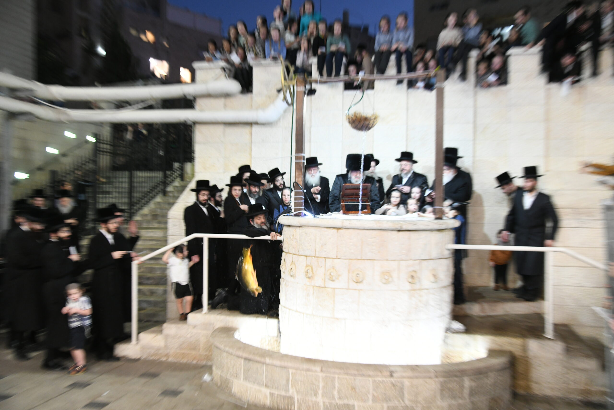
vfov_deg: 35.1
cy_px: 205
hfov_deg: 50.7
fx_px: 648
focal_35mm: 38
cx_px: 307
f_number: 4
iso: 2500
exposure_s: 1/100
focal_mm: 38
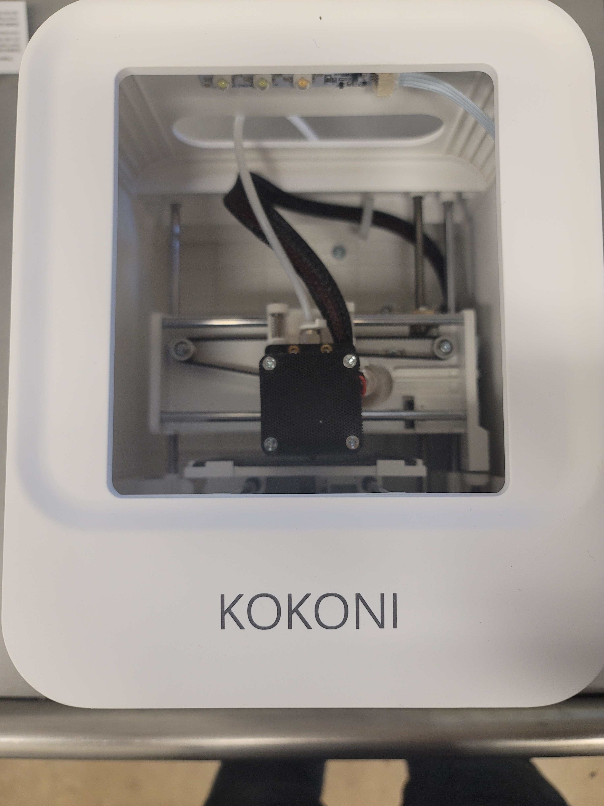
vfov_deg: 69.4
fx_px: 582
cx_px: 302
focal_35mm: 25
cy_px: 403
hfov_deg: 54.9
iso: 250
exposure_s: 1/120
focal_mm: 7
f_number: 1.8
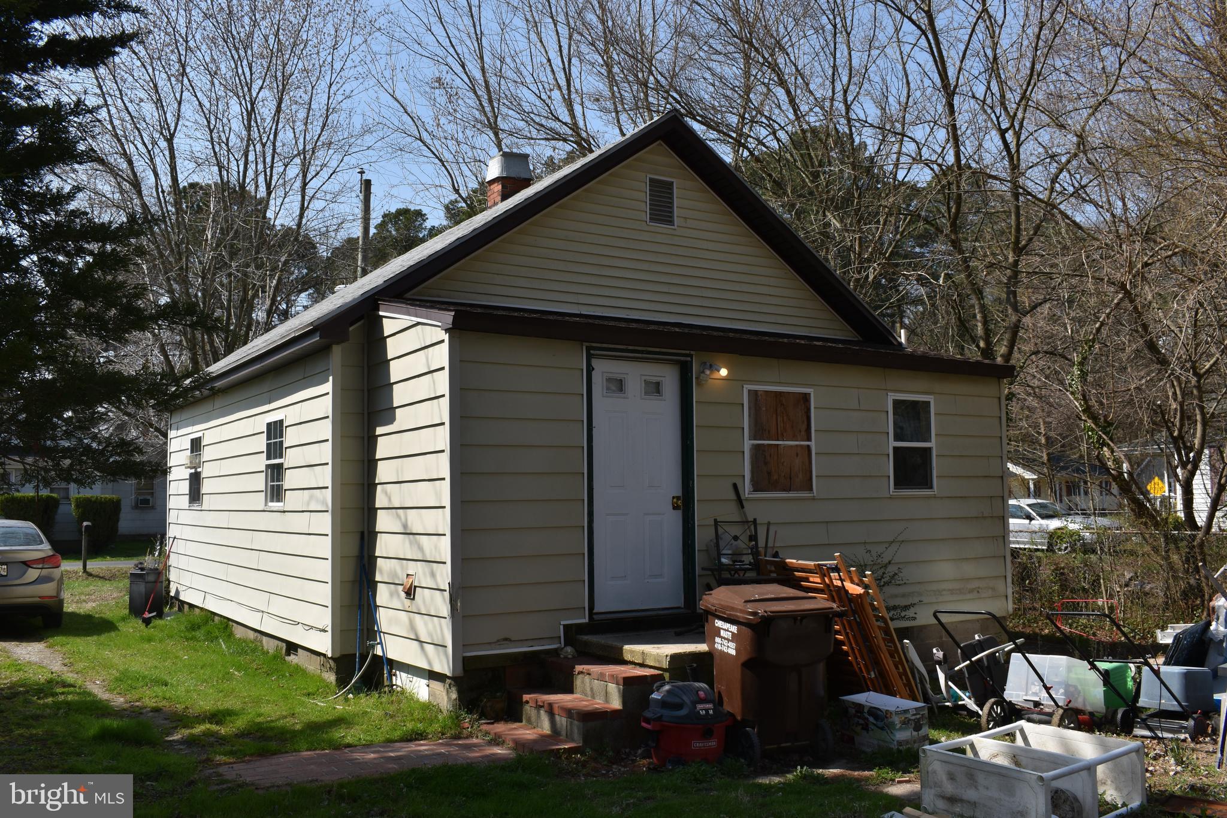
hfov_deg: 61.9
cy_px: 409
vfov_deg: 43.6
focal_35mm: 30
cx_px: 614
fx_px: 1022
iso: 100
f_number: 11
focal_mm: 20
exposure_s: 1/200
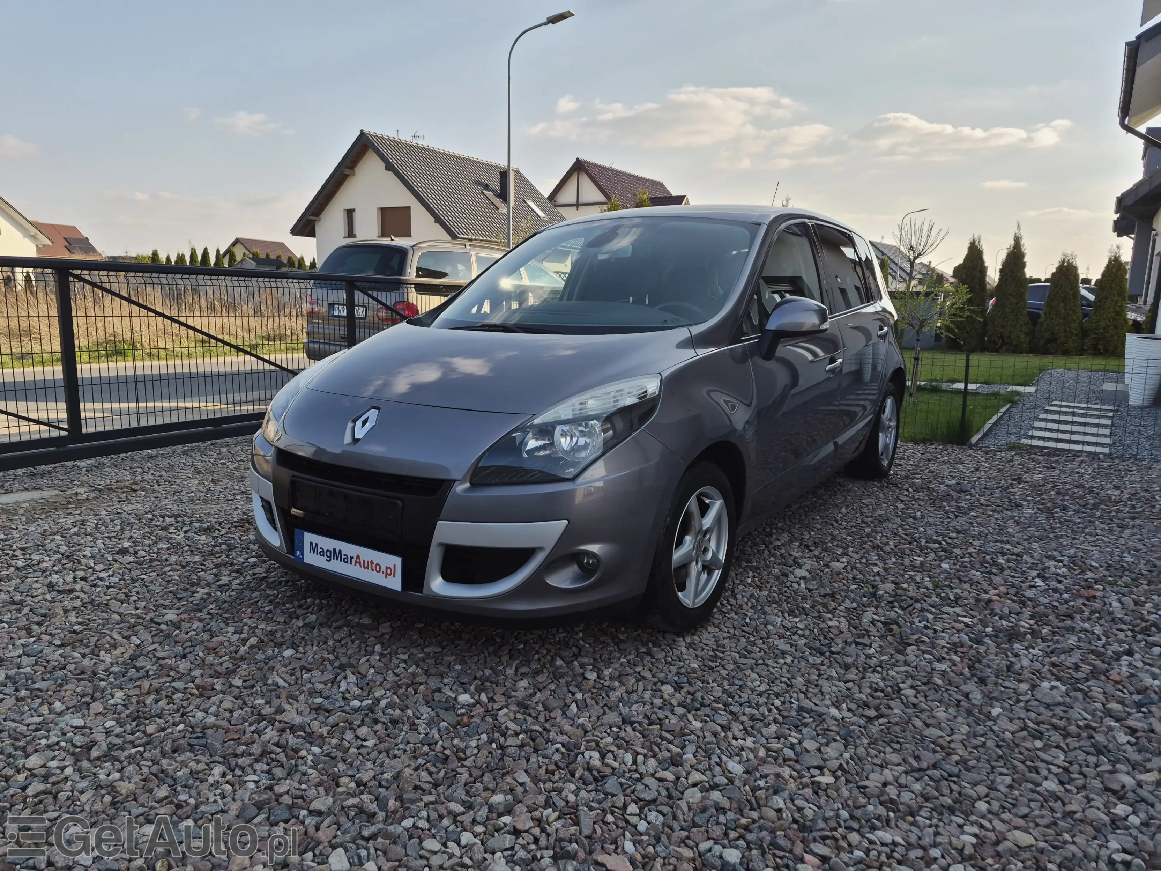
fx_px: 771
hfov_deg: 73.9
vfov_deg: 58.9
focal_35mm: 23
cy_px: 436
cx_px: 580
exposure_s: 1/5296
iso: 80
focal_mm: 5.4
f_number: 1.8
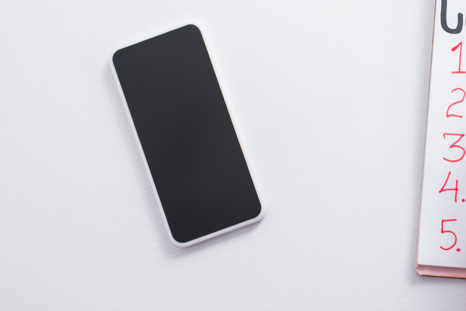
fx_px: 764
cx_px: 384
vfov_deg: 23.0
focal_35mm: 59
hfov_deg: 32.8
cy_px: 121
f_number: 4
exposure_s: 1/200
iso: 64
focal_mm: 35
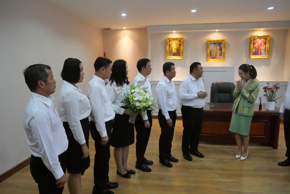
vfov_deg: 53.2
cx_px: 145
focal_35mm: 24
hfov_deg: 73.7
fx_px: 193
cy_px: 97
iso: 6400
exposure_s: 1/200
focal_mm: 12
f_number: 5
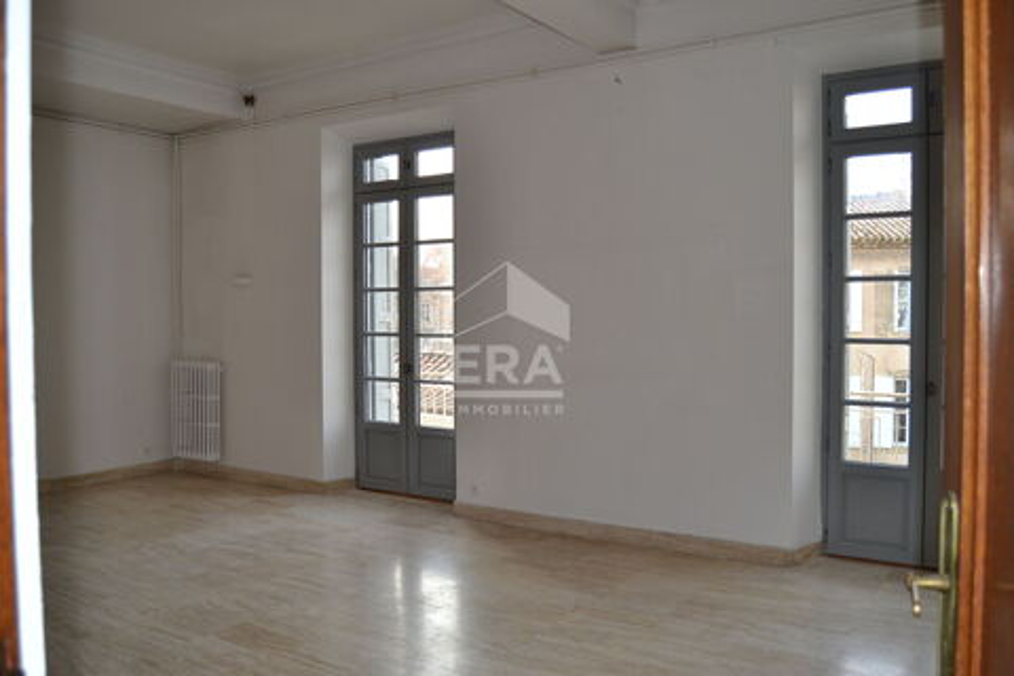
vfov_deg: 45.7
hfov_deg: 64.6
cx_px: 507
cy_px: 338
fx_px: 803
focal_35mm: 28
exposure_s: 1/125
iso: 220
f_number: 4
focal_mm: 19
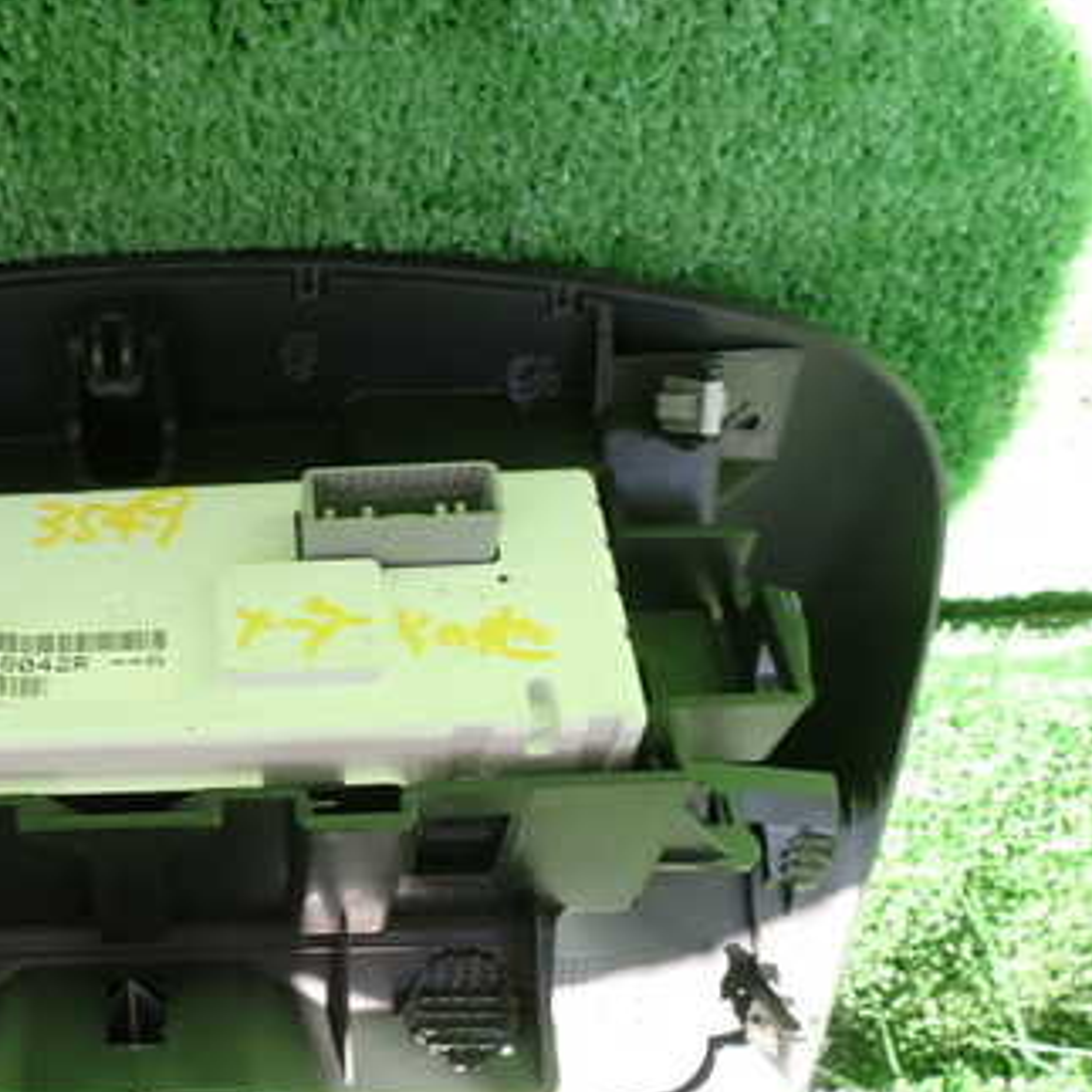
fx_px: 1463
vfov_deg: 40.2
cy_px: 757
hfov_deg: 38.2
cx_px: 115
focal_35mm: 41
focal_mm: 4.5
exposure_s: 1/100
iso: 100
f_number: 2.8
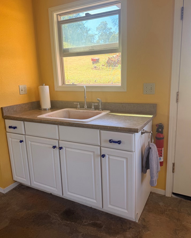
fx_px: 191
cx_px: 94
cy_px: 115
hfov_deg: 53.2
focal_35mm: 27
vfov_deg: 64.0
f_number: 1.78
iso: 64
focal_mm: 6.76
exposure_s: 1/121
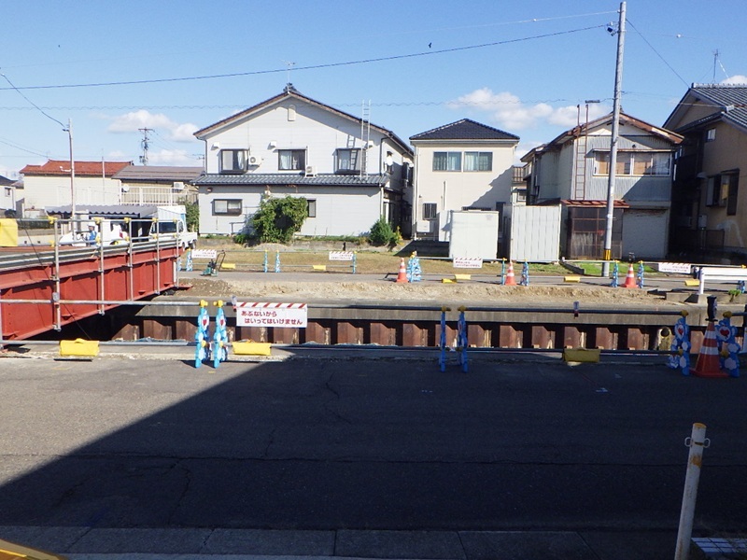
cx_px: 374
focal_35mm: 28
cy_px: 280
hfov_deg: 63.4
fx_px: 604
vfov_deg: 49.7
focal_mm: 5
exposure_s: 1/1250
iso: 250
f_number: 4.2
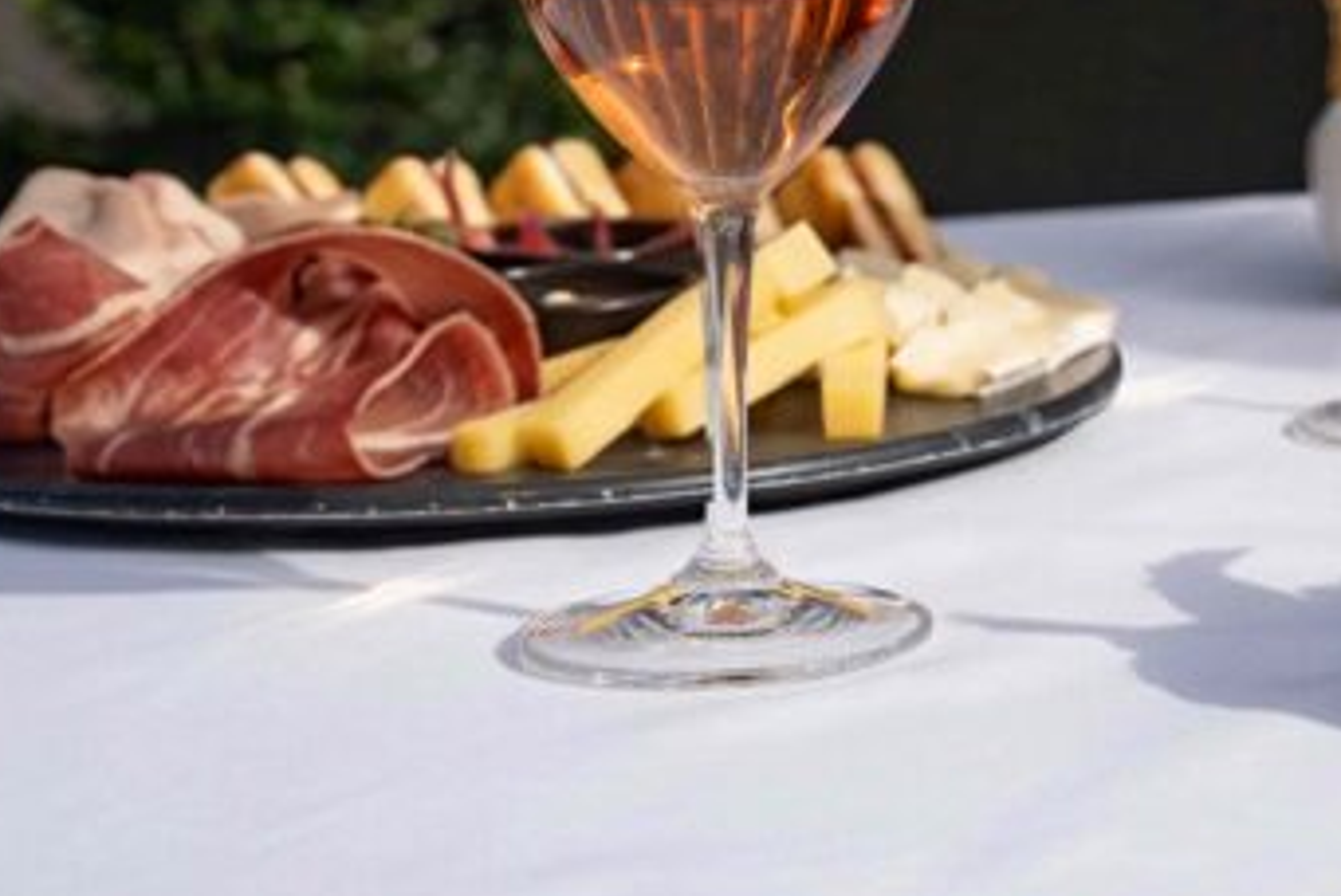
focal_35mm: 133
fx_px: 4955
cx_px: 1892
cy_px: -344
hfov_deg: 14.6
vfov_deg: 10.1
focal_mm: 44.3
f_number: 4.5
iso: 100
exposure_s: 1/1000
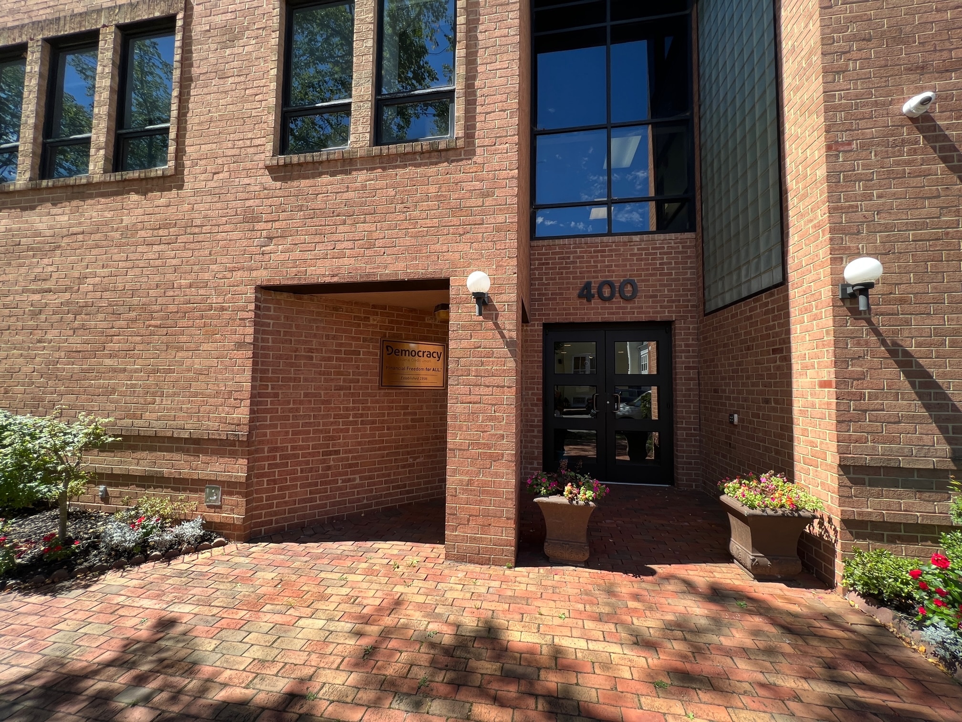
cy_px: 361
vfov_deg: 89.9
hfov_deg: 106.2
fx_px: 361
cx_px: 481
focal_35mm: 13
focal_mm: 1.57
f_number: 1.8
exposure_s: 1/239
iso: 32
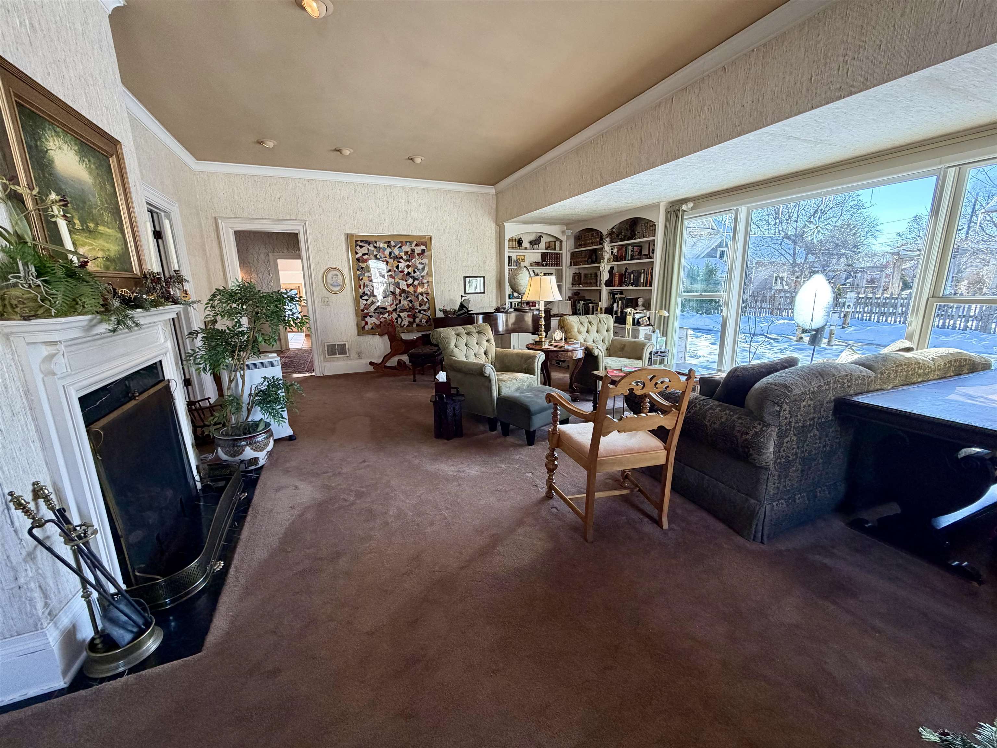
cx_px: 498
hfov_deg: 102.1
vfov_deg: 85.7
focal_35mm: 14
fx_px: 403
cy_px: 374
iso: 200
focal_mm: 2.22
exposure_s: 1/120
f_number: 2.2
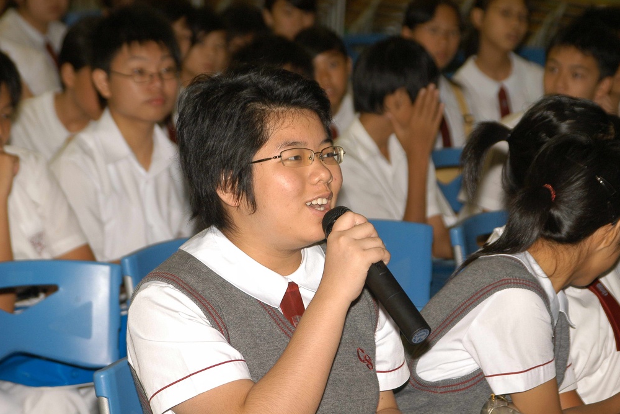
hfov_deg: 13.6
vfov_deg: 9.1
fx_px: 2601
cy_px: 207
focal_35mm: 151
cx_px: 308
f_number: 5.6
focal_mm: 100
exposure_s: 1/60
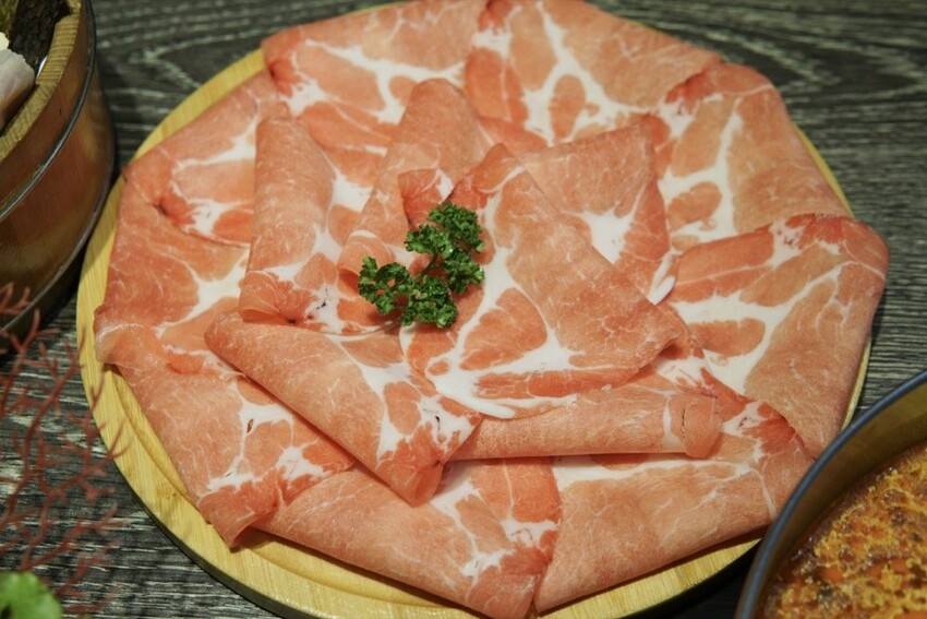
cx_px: 464
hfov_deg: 43.6
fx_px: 1159
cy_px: 310
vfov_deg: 29.9
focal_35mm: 45
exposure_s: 1/60
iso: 320
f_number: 4
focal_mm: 30
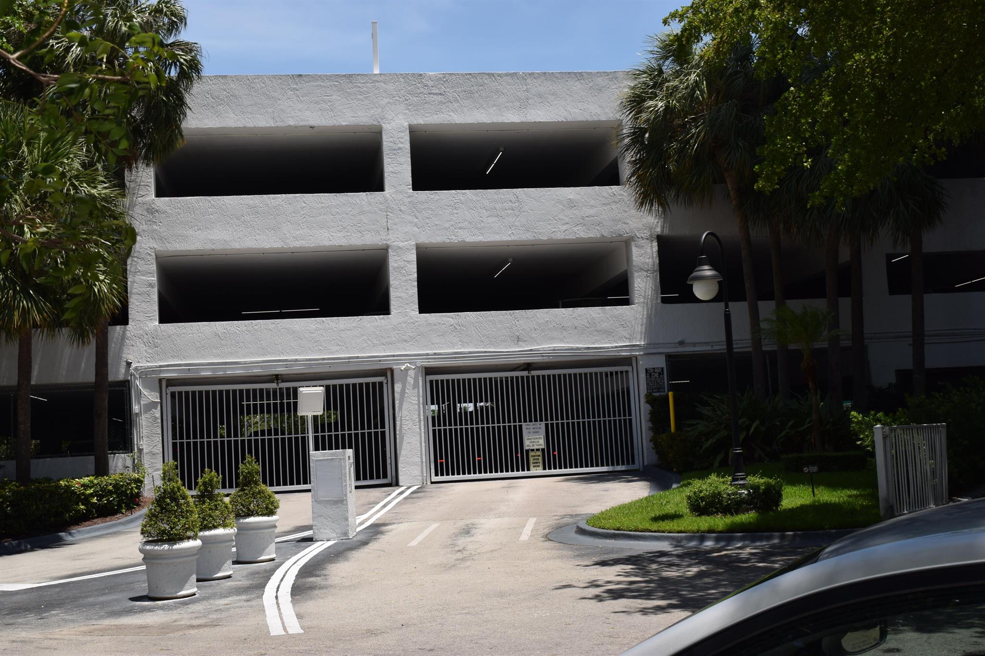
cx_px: 492
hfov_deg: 42.3
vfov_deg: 28.9
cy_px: 328
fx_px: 1272
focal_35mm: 46
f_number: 10
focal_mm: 31
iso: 100
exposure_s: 1/200
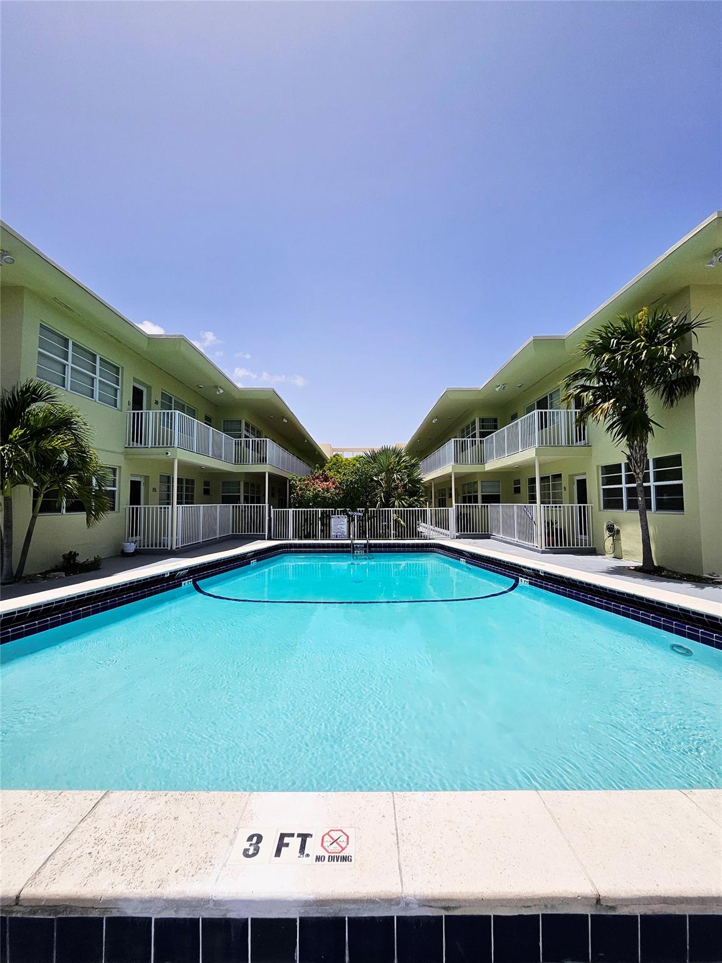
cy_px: 482
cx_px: 361
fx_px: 362
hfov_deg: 89.9
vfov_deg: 106.2
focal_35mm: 13
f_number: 2.2
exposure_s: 1/3125
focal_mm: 1.7
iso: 32
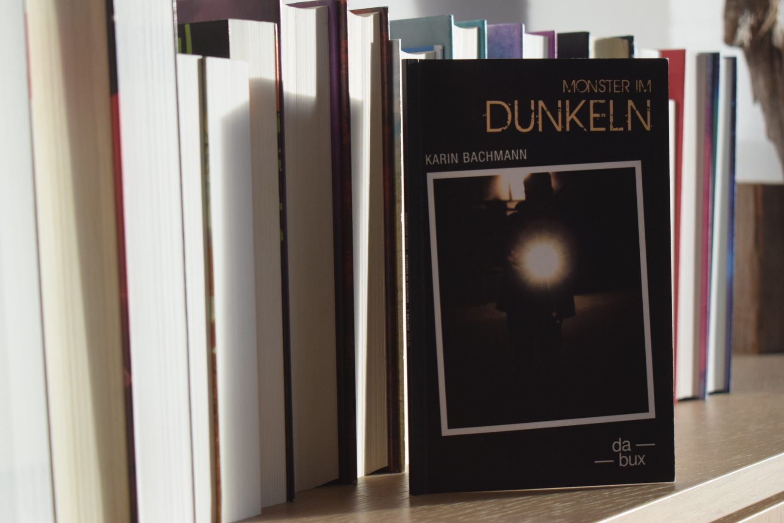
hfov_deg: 28.1
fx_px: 1568
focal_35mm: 72
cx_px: 392
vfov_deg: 18.9
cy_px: 262
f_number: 5.3
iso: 800
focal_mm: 48
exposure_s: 1/60
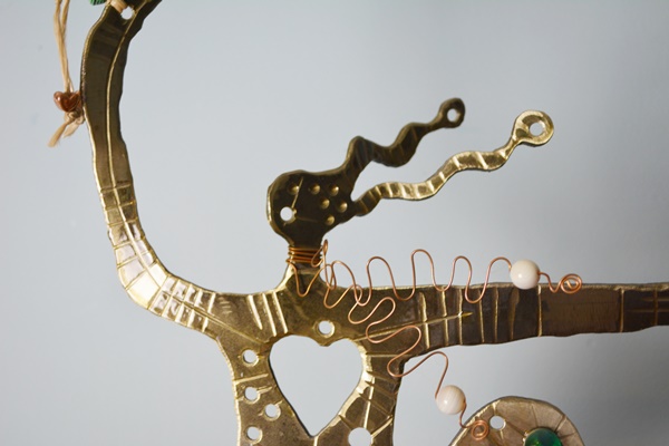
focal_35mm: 48
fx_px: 892
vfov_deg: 28.1
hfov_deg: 41.1
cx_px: 334
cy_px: 223
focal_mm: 32
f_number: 4.8
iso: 400
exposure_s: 1/80
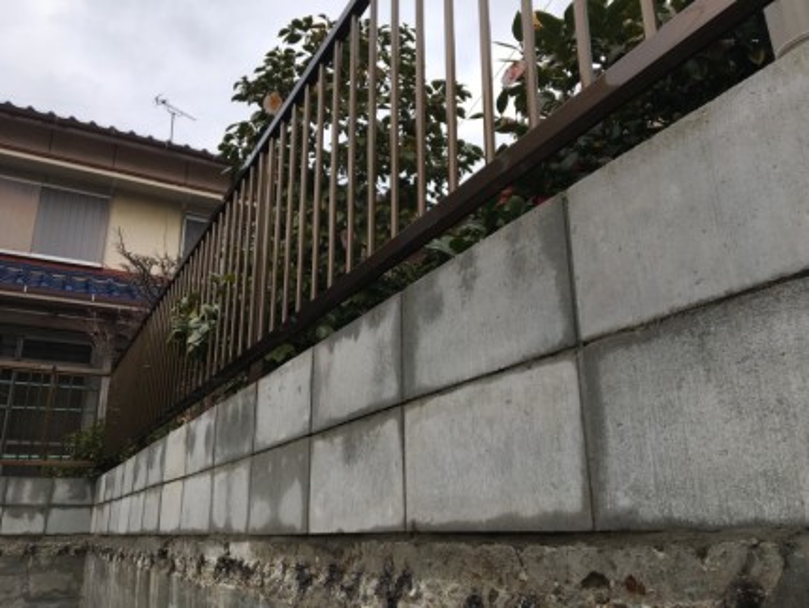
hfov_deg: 61.6
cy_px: 304
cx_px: 404
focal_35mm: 29
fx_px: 678
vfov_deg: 48.3
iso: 25
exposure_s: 1/463
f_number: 2.2
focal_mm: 4.15
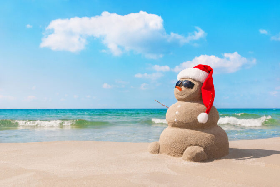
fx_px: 327
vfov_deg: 31.9
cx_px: 140
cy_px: 94
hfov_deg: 46.4
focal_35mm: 42
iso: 100
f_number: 6.3
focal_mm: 28
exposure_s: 1/250
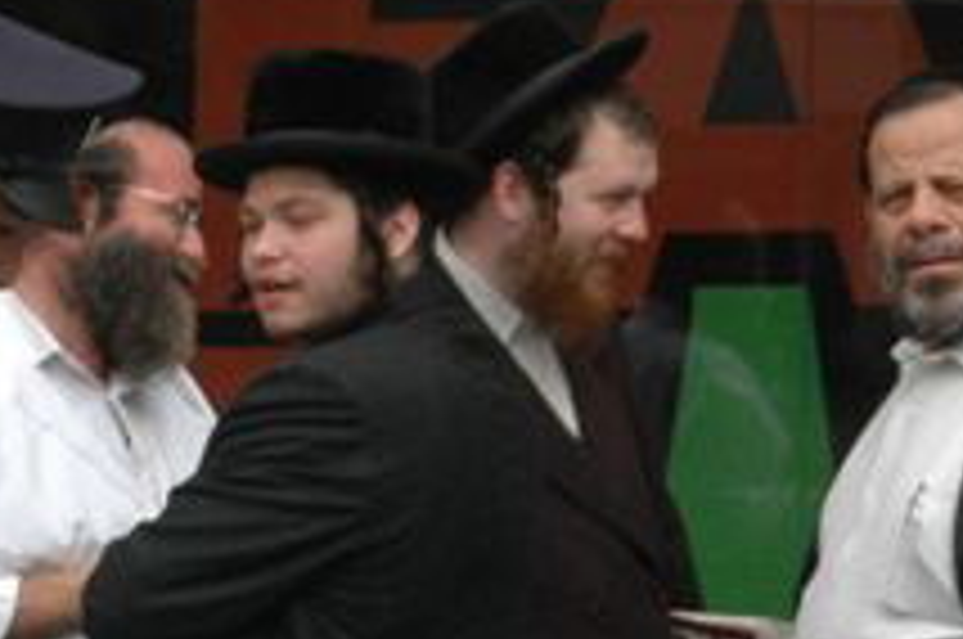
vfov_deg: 2.4
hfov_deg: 3.6
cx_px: -1238
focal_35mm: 561
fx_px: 14984
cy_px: 673
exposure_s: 1/320
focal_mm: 78
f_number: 9
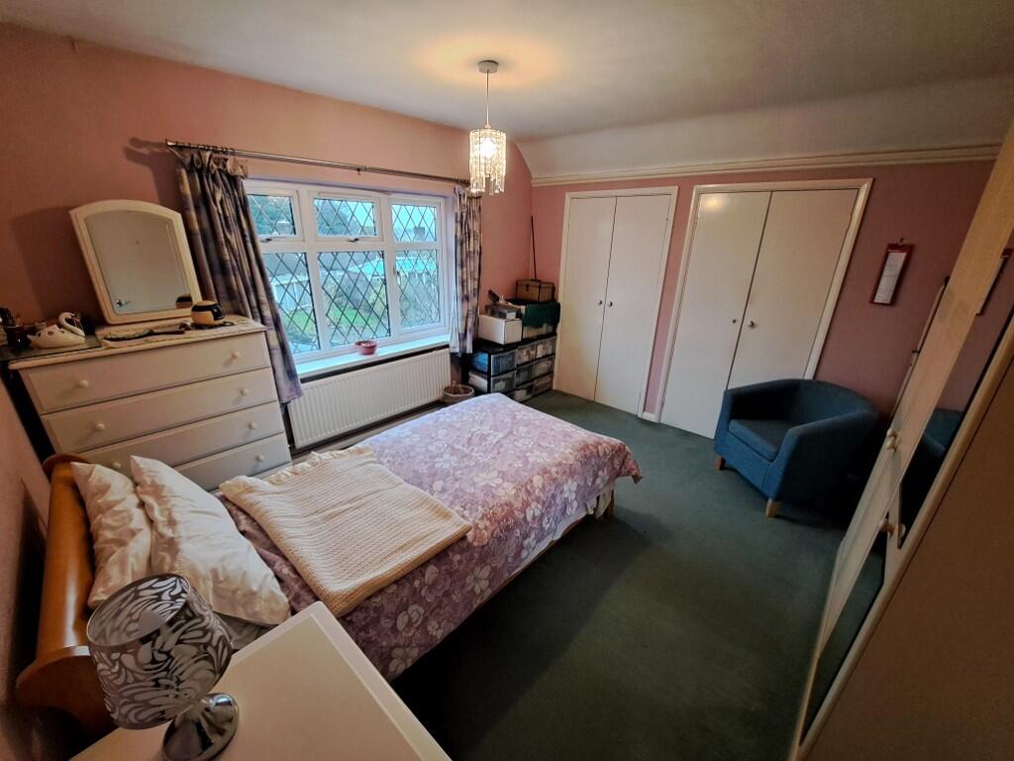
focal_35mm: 13
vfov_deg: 89.9
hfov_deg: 106.2
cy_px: 380
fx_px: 381
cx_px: 507
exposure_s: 1/50
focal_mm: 1.74
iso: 250
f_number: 2.2
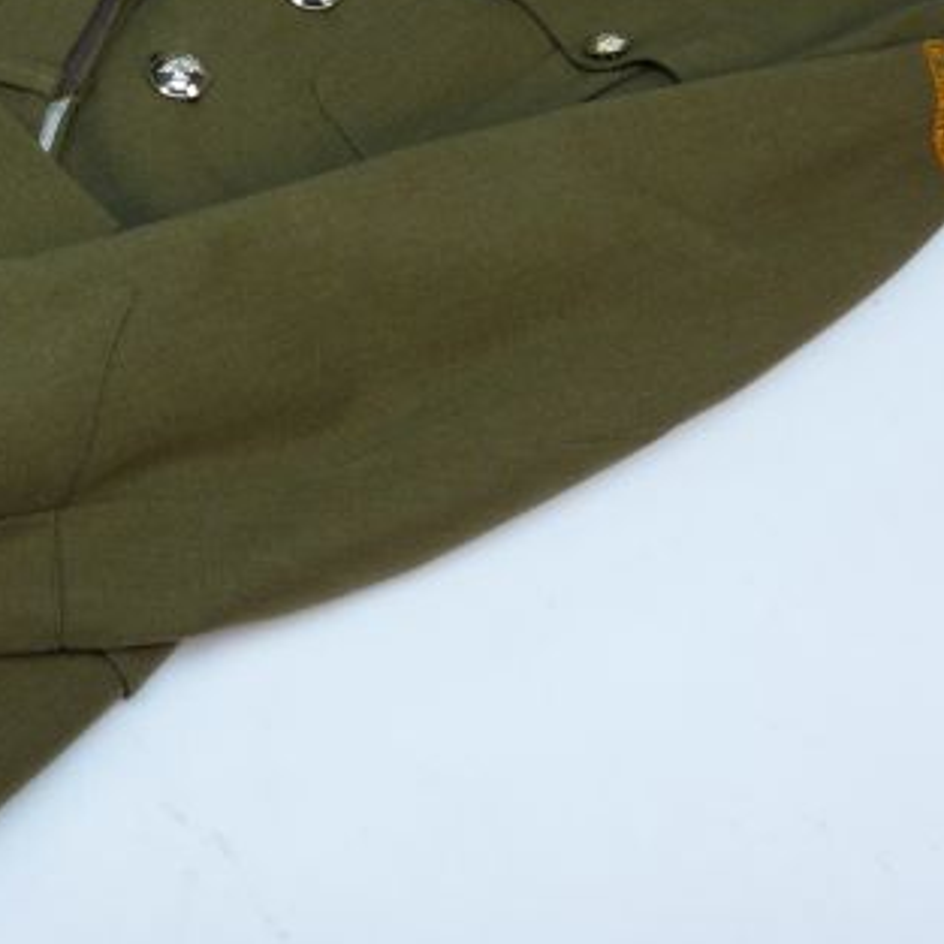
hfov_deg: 26.8
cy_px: 187
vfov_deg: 27.6
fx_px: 1882
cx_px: 30
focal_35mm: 61
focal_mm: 4.8
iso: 100
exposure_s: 1/50
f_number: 2.8
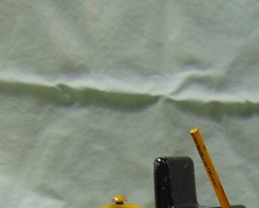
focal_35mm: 115
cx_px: 338
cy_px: 429
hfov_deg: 15.8
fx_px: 882
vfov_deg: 11.8
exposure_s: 1/30
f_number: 3
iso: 80
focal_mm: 4.5
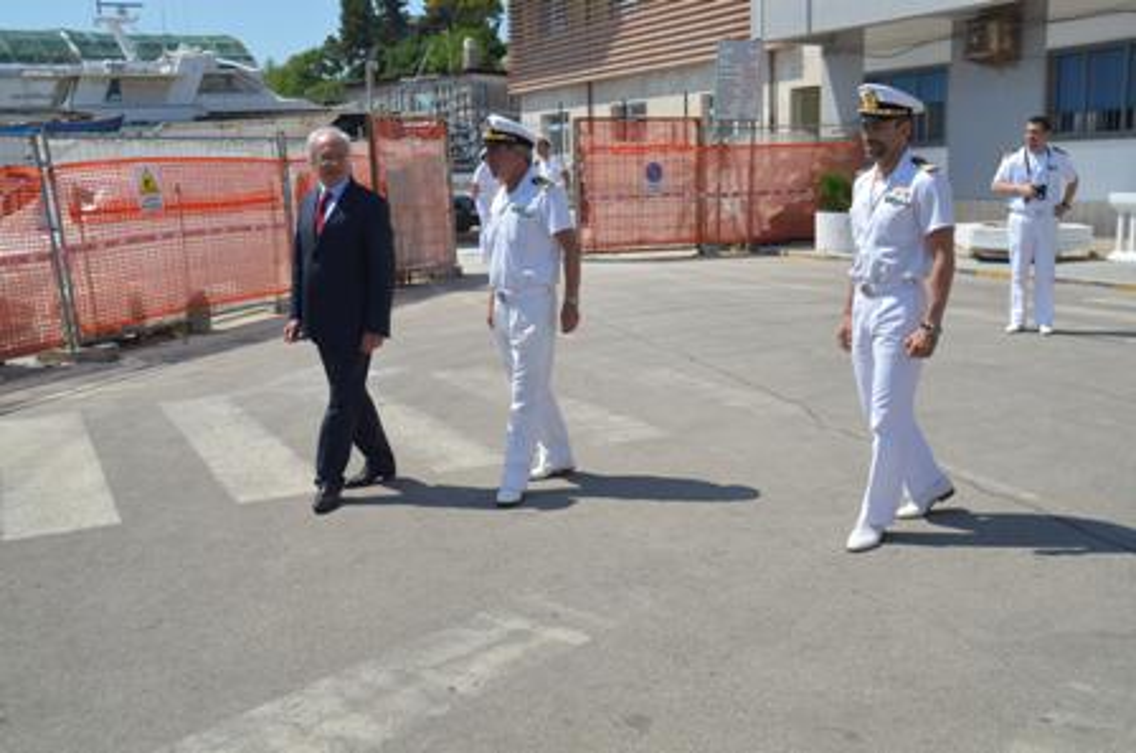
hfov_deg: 51.4
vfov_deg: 35.4
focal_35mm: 38
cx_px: 568
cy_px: 376
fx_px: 1181
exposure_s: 1/320
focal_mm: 25
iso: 100
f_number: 9
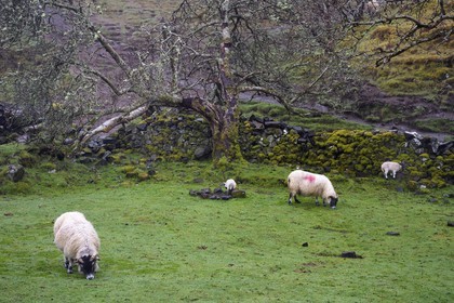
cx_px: 227
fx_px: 820
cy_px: 152
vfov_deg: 20.9
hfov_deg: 31.0
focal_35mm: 65
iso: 400
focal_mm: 65
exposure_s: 1/125
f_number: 6.3
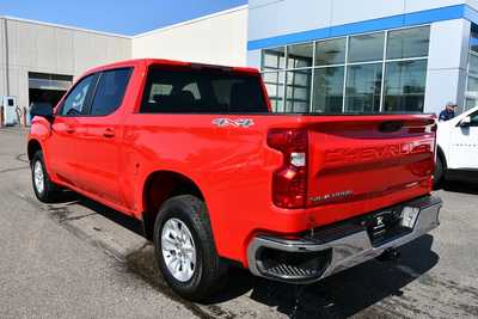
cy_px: 160
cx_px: 239
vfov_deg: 43.6
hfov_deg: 61.9
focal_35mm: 30
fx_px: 398
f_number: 8
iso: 100
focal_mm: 20
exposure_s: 1/250
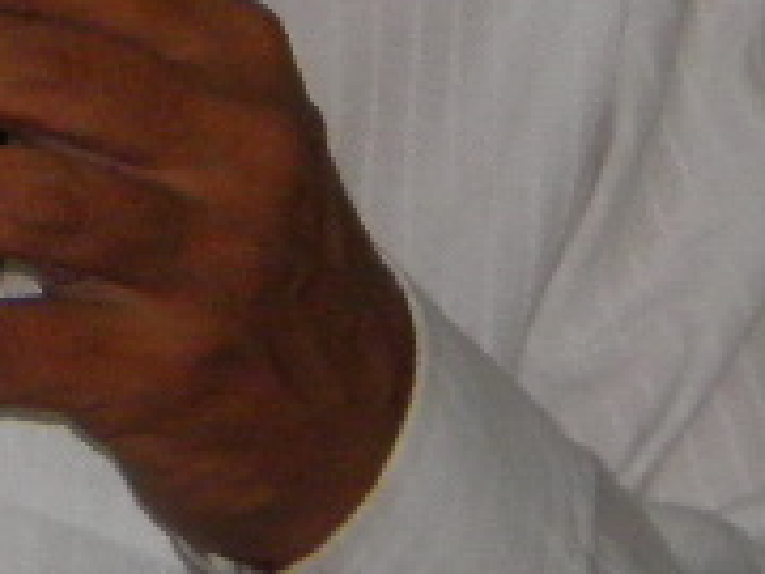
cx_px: -353
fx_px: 25525
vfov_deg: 1.3
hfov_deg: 1.7
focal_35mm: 1155
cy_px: -685
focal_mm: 29.2
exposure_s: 1/160
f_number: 4.1
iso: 160
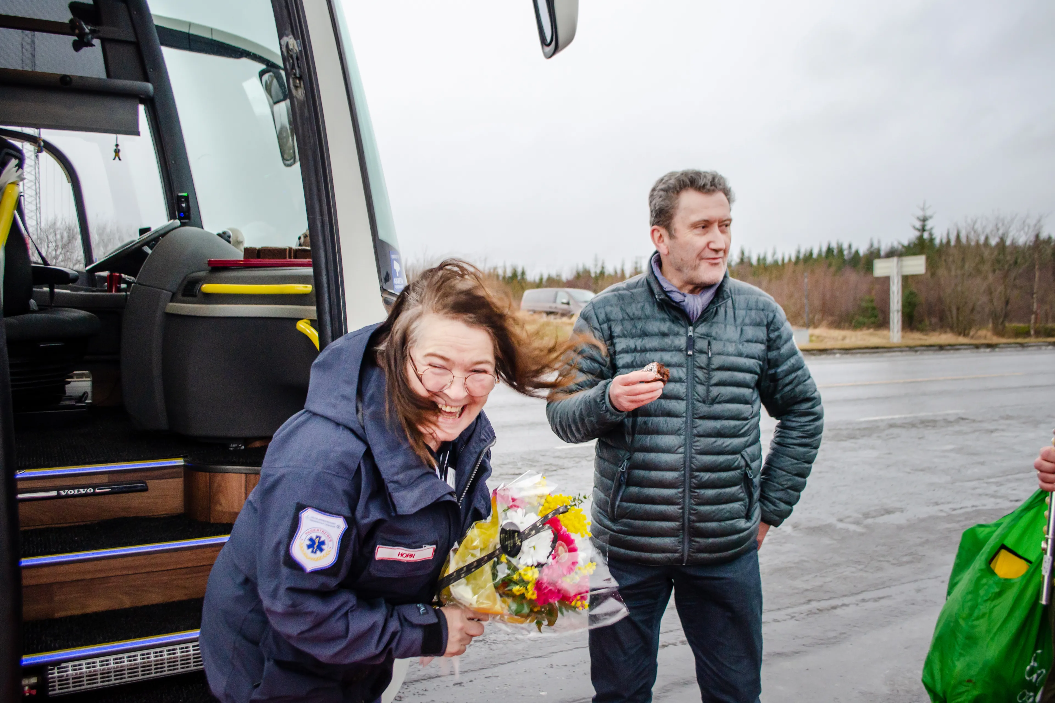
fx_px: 879
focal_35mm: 30
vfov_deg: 43.6
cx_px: 528
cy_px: 352
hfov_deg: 61.9
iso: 400
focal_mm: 20
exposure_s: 1/200
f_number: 4.5
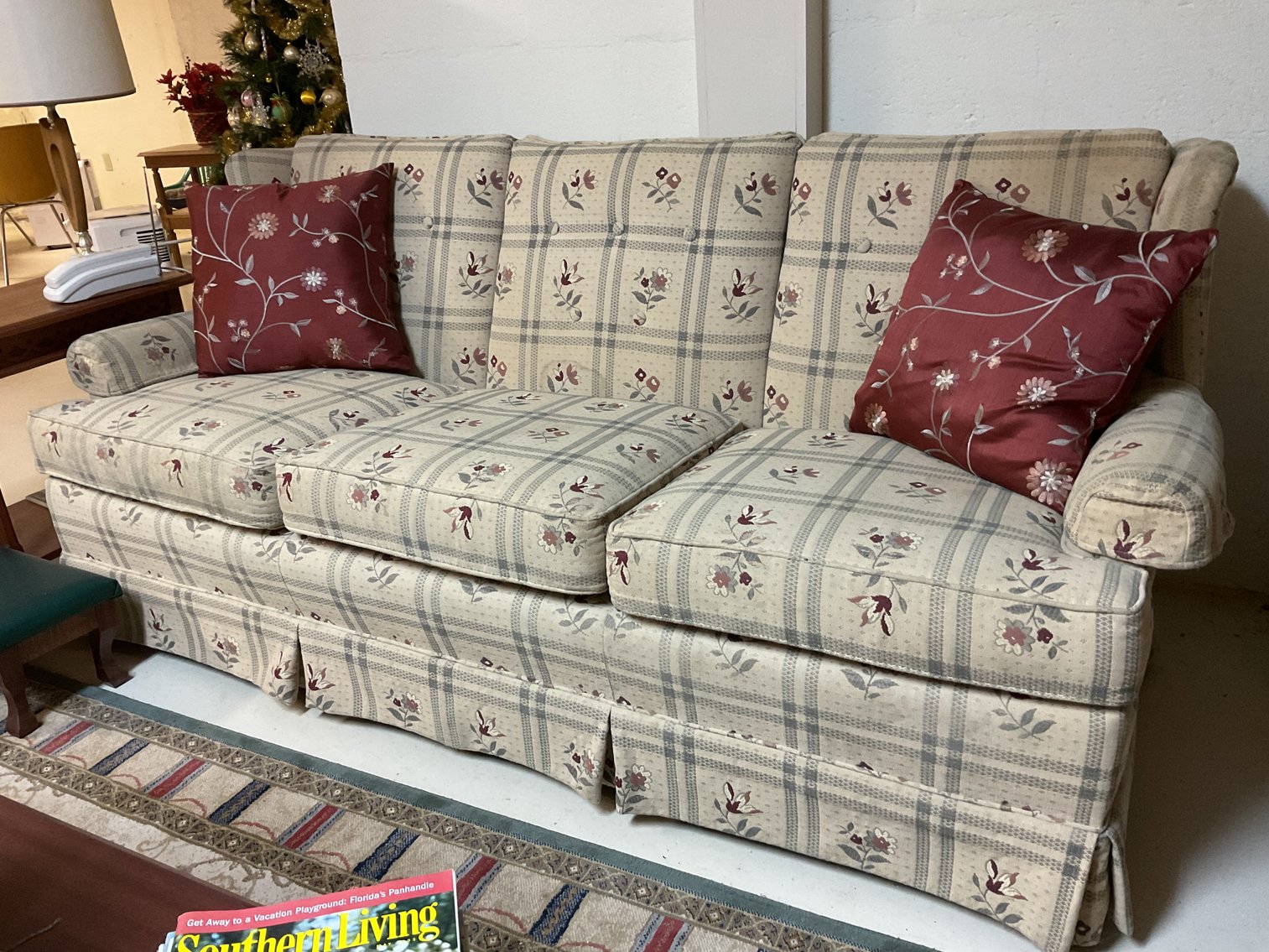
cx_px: 634
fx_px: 1063
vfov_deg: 48.2
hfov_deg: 61.7
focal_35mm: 29
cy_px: 476
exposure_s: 1/40
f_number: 1.8
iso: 200
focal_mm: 3
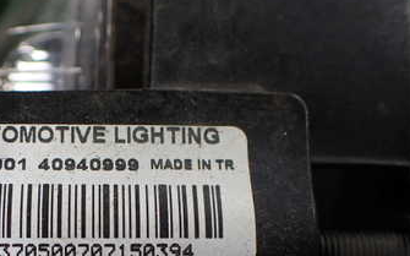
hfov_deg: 35.0
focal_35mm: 57
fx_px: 637
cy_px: 268
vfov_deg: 21.7
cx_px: 105
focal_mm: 5.4
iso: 250
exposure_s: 1/125
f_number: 2.3
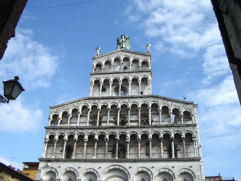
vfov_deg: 40.7
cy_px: 90
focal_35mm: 35
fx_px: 244
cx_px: 120
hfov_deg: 52.6
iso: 50
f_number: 4.3
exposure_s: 1/320
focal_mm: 5.8
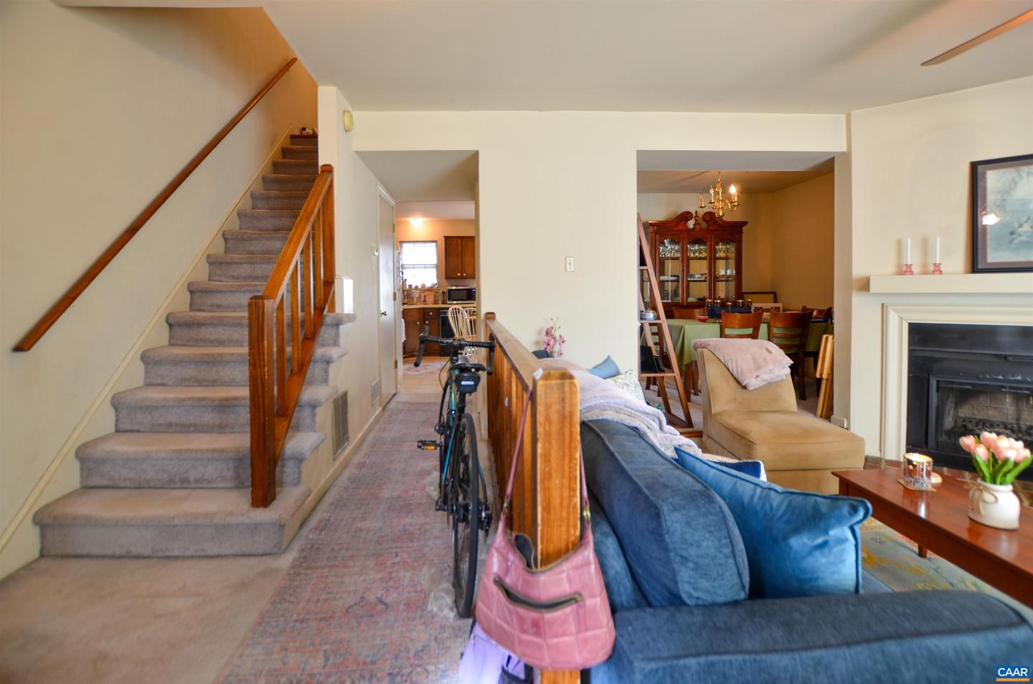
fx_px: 429
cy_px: 342
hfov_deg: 100.5
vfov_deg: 77.0
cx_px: 516
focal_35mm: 15
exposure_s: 1/13
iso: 100
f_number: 3.5
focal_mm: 10
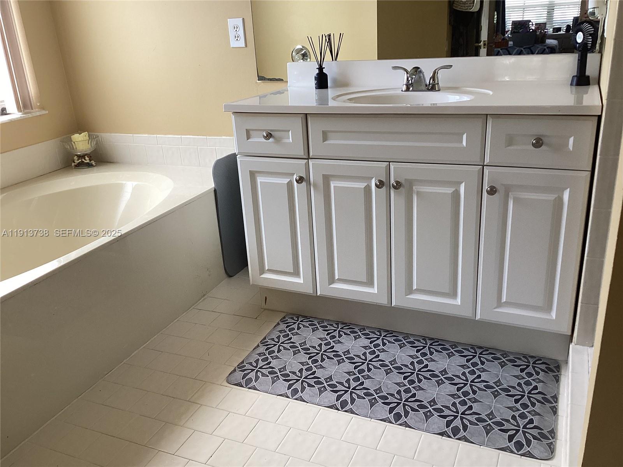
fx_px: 558
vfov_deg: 45.4
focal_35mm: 31
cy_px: 234
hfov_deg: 58.4
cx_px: 312
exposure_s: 1/60
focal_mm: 3.3
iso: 100
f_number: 2.4
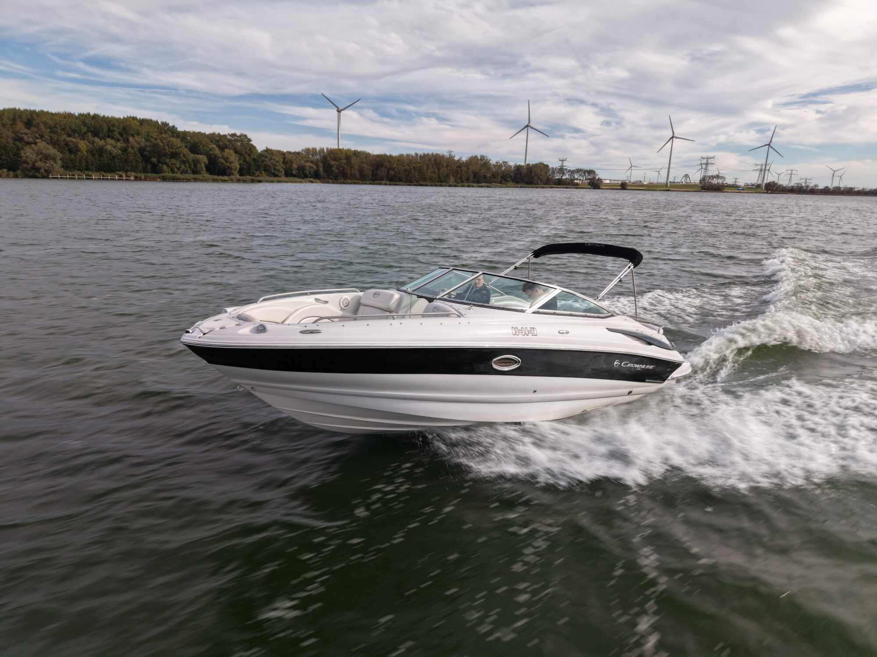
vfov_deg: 56.8
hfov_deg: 71.6
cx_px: 438
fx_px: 608
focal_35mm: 24
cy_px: 328
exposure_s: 1/60
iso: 110
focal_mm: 8.67
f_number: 1.8
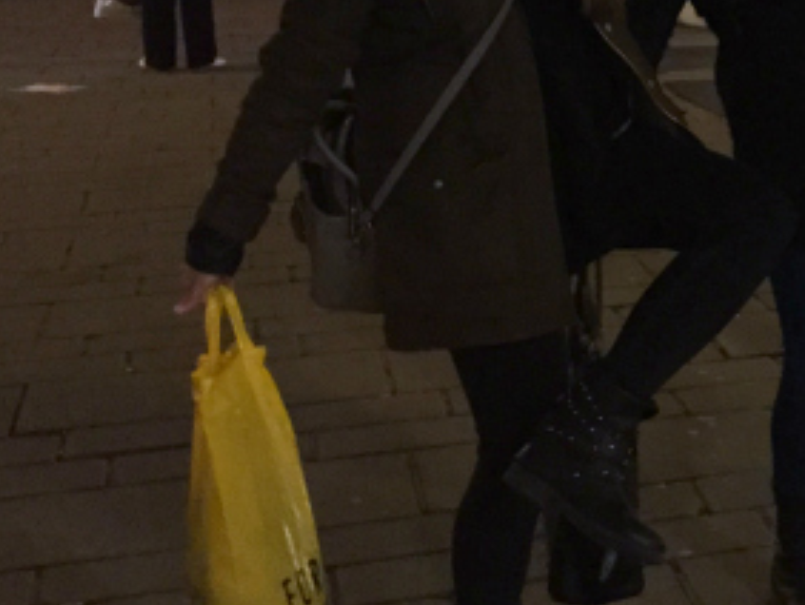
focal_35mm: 77
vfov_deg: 18.8
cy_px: 39
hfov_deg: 23.0
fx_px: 1792
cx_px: 988
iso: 320
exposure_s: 1/15
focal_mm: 4.15
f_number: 2.2
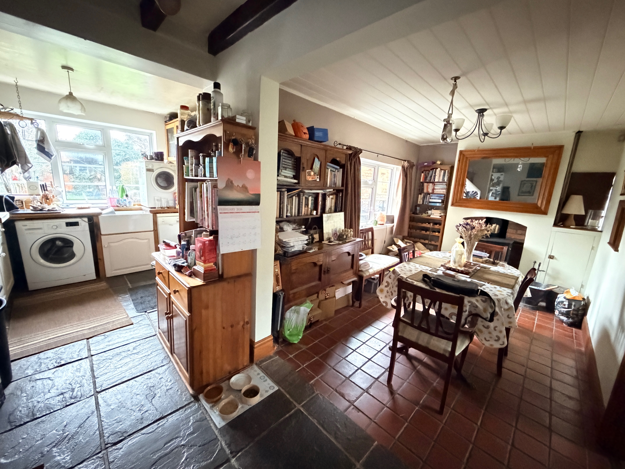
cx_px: 312
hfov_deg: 102.1
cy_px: 234
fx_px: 253
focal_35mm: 14
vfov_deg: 85.7
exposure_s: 1/21
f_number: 2.2
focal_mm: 2.22
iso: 3200
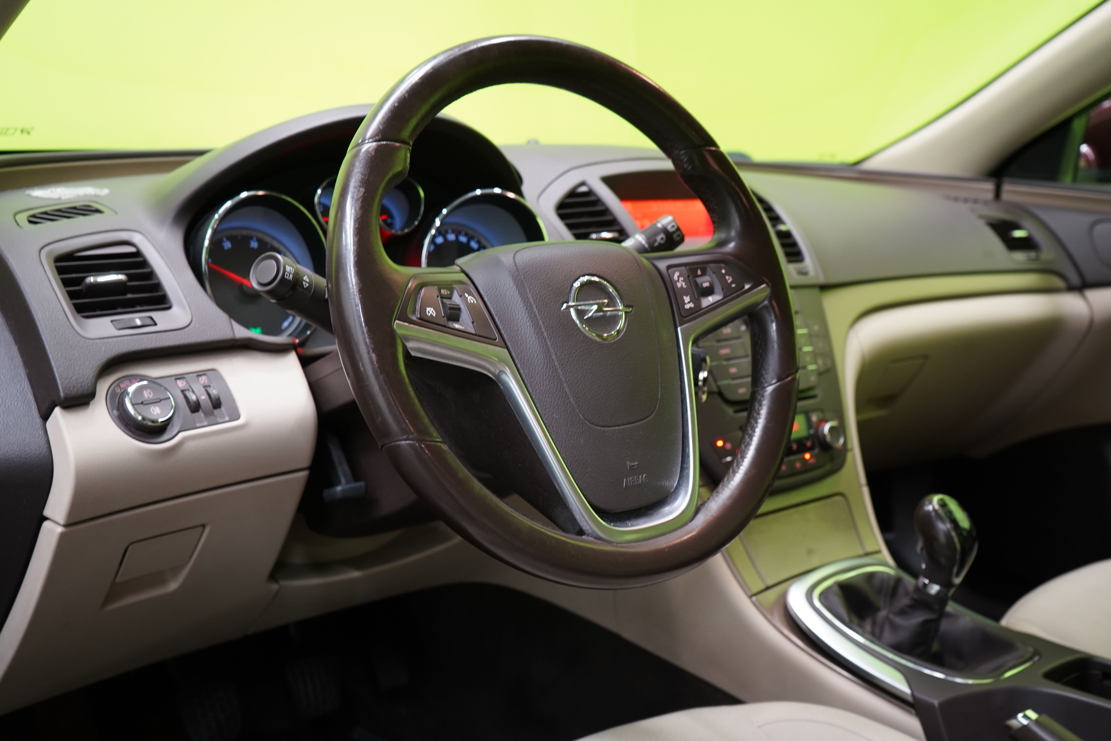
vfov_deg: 38.9
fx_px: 1049
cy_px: 370
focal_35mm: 34
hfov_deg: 55.8
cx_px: 556
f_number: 5.6
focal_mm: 34
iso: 1250
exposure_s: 1/20
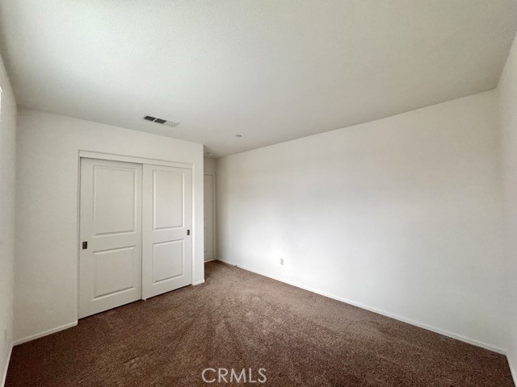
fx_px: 209
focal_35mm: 14
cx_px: 258
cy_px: 194
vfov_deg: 85.7
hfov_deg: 102.1
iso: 320
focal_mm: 2.22
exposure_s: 1/79
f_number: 2.2
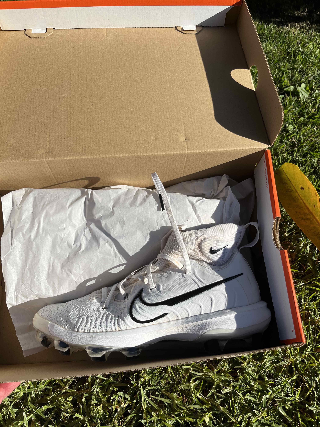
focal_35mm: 26
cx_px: 160
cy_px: 214
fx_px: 320
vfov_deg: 67.3
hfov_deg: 53.1
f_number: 1.6
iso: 50
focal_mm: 5.1
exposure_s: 1/4854
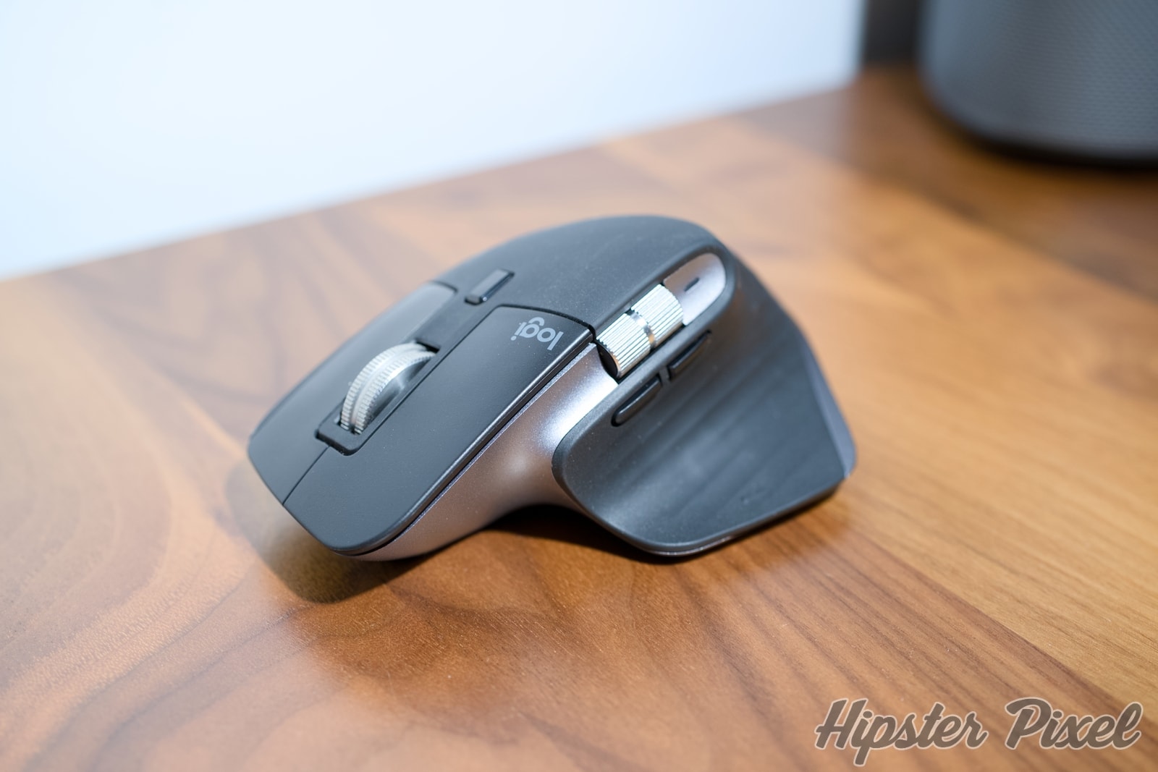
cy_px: 386
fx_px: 1608
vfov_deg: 27.0
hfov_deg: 39.6
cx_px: 579
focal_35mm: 50
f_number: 4
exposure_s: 1/50
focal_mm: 50
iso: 640
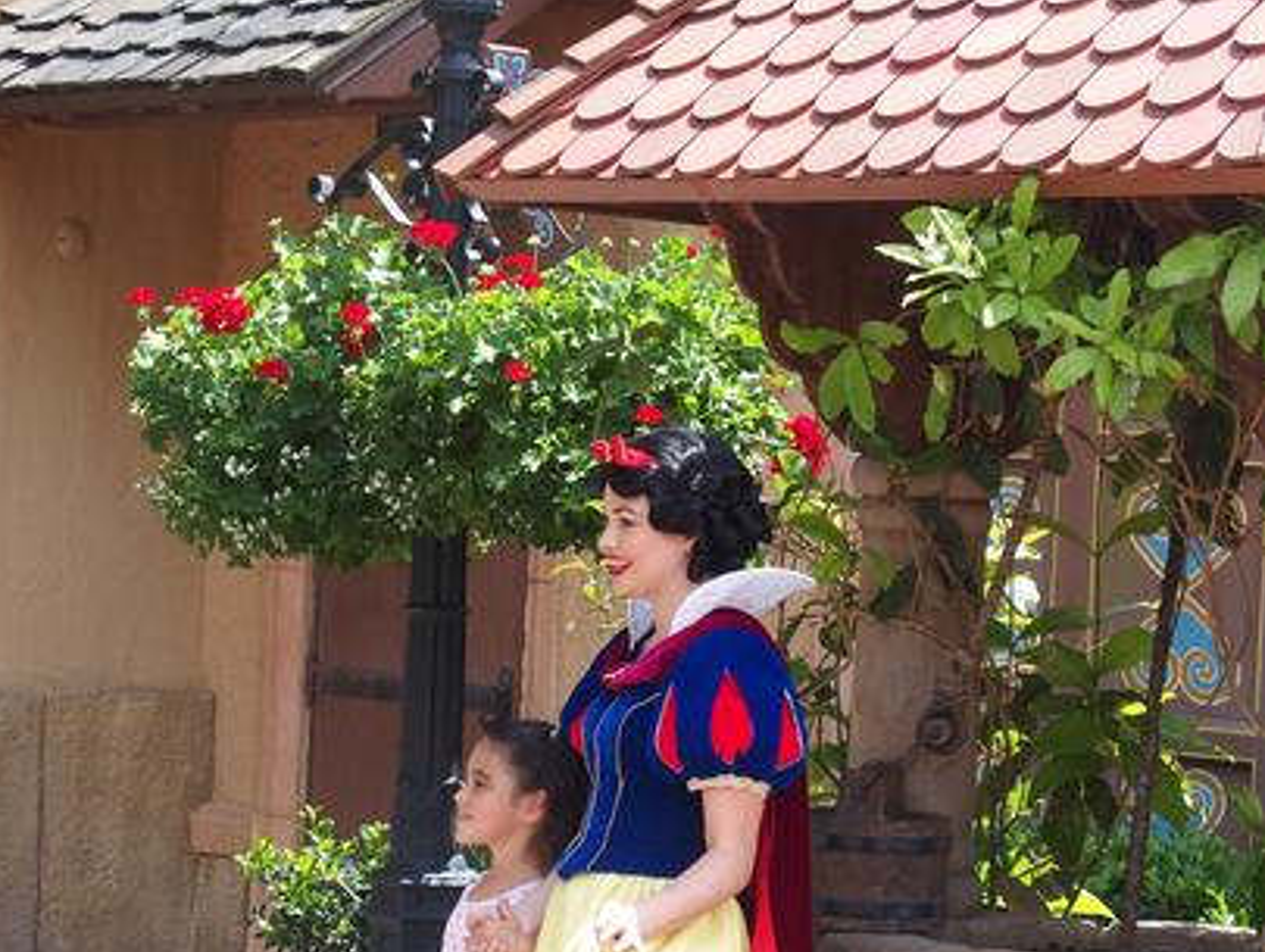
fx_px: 4062
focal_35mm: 111
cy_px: 515
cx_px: 565
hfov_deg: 17.7
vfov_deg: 13.4
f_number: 3.5
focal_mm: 21.2
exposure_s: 1/320
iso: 100
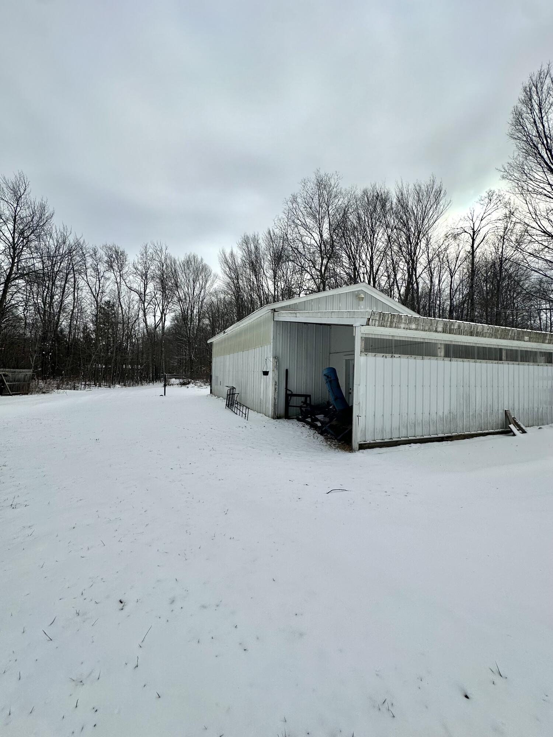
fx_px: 298
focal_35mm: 14
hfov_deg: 85.7
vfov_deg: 102.1
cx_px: 276
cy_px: 368
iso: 50
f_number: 2.2
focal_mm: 2.22
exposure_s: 1/2618
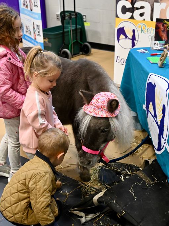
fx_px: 352
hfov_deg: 27.0
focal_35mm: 54
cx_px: 95
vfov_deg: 35.5
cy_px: 113
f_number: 5
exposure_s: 1/125
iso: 3200
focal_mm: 37
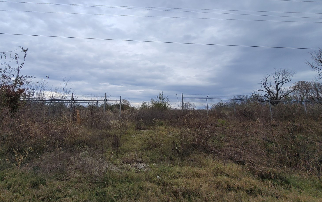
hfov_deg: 90.3
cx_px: 134
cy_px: 67
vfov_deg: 63.3
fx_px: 158
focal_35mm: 18
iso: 64
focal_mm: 2.2
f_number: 2.2
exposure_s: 1/380
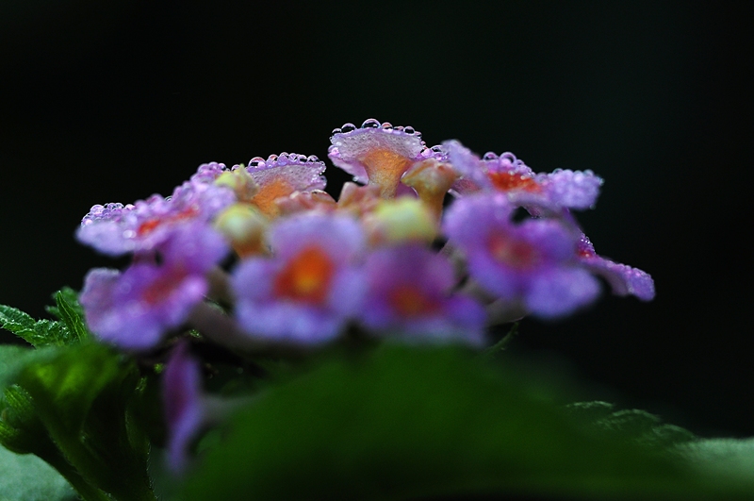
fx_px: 2823
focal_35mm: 135
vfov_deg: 10.1
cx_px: 377
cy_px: 250
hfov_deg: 15.2
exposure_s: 1/250
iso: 400
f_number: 8
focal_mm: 90
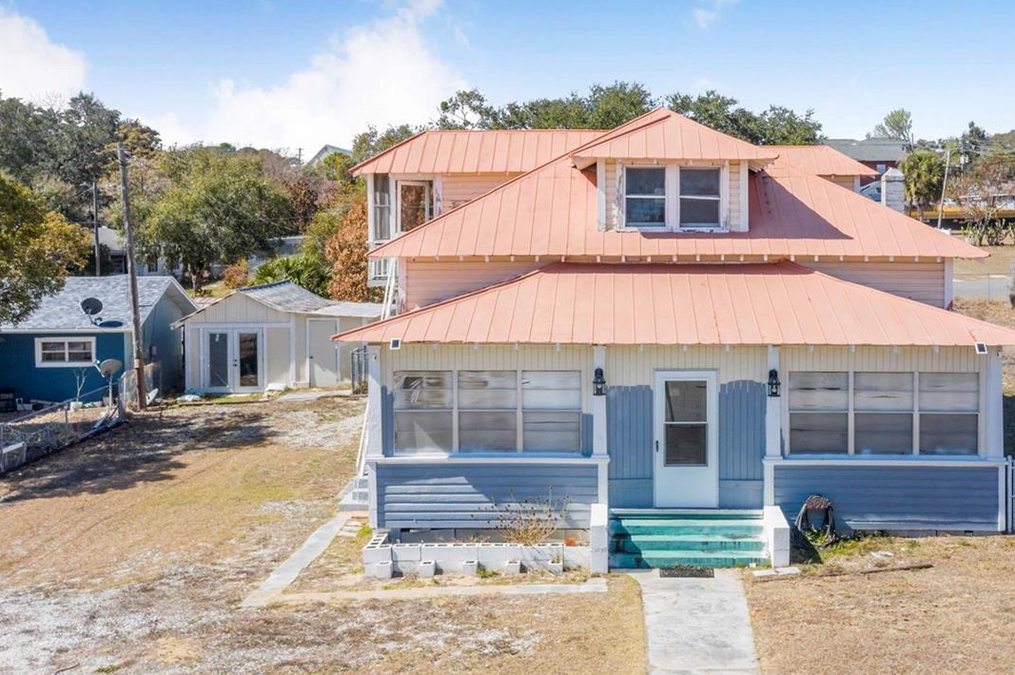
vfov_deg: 31.9
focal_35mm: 42
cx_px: 600
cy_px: 328
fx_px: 1183
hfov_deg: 46.2
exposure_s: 1/500
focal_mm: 10.26
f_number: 5.6
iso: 100
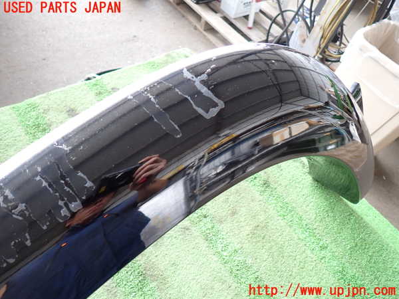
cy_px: 150
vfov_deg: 54.9
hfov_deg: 69.4
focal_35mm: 25
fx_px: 288
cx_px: 200
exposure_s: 1/50
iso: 200
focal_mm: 4.5
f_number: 2
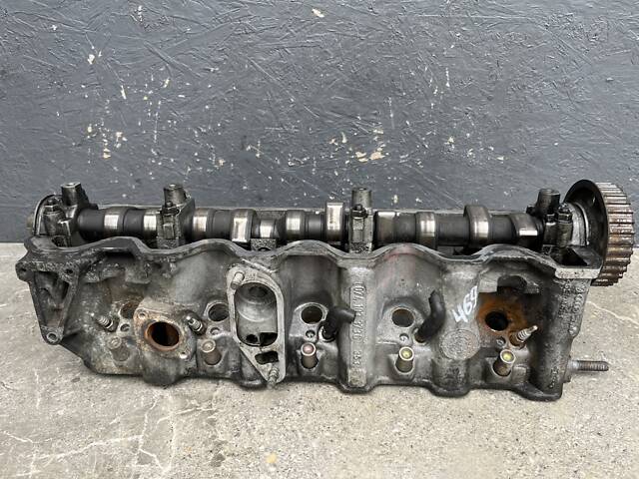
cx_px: 320
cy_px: 240
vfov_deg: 53.1
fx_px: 480
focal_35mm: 26
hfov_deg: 67.3
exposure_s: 1/184
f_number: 1.6
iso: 40
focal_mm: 5.1
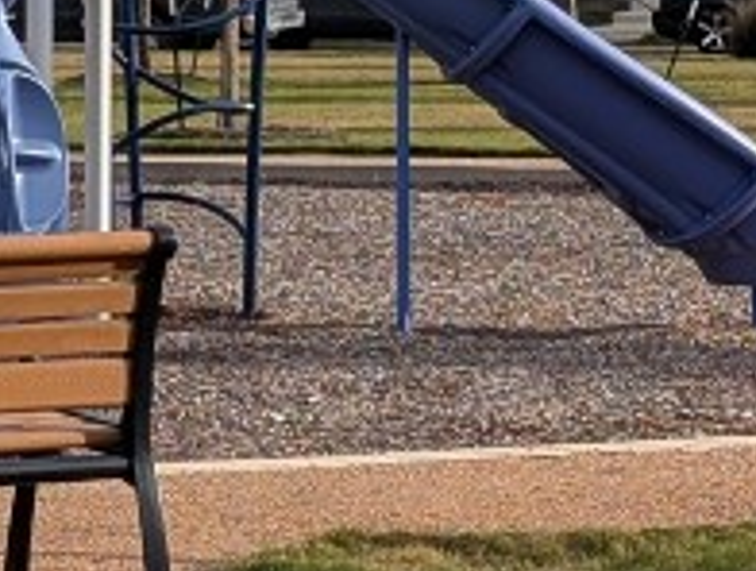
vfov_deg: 5.8
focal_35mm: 255
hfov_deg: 7.6
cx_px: -355
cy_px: 108
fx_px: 5583
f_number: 1.68
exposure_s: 1/776
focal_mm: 6.9
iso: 23
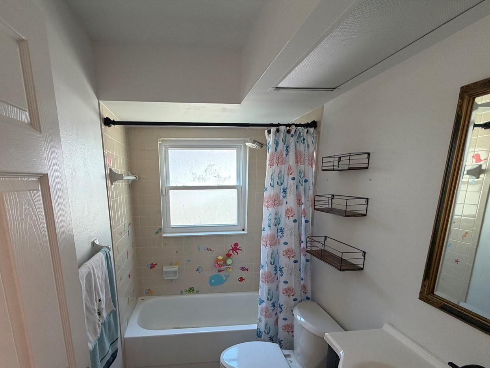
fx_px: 255
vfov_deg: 70.2
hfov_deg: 87.2
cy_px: 235
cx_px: 211
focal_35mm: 18
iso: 200
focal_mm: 2.22
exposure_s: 1/60
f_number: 2.2
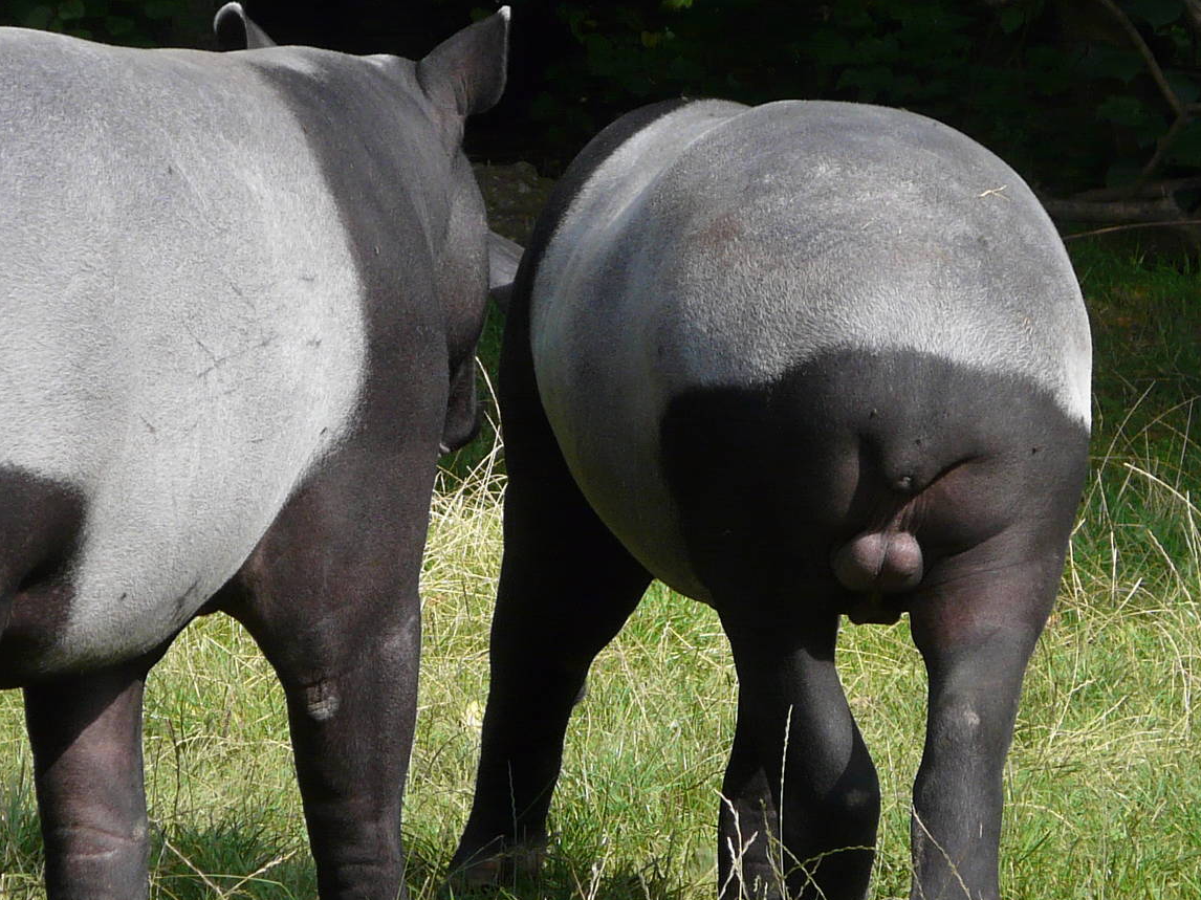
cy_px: 510
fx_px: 15887
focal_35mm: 458
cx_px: 365
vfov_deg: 3.2
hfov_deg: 4.3
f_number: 4.5
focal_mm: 33.8
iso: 100
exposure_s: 1/250
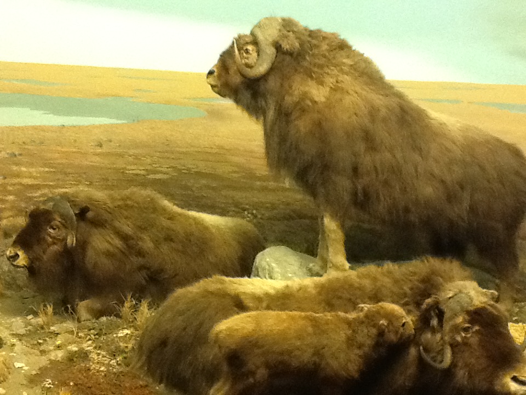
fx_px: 669
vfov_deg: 32.9
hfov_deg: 42.9
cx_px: 263
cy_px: 198
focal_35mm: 44
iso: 320
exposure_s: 1/24
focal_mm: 2.03
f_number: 2.4
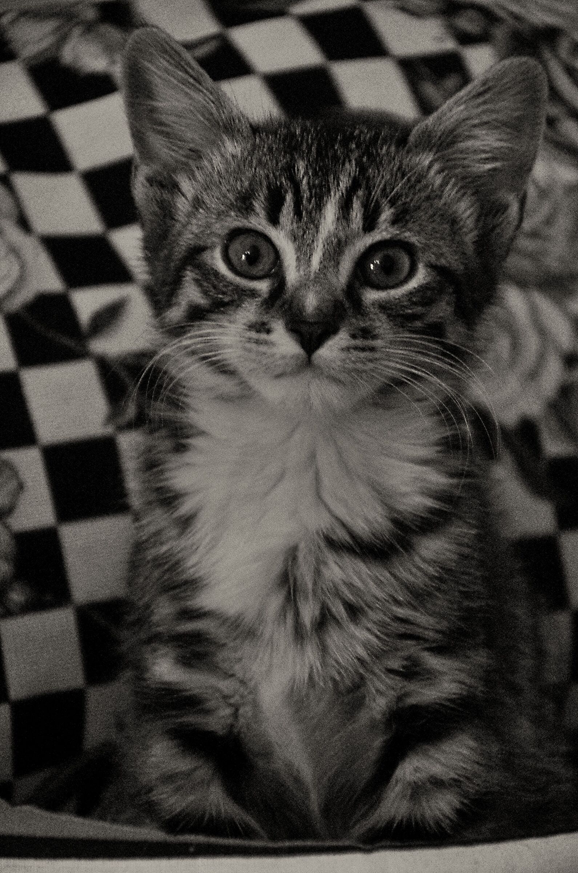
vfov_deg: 8.6
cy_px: 436
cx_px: 289
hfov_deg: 5.7
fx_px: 5805
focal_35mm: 240
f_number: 6.7
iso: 6400
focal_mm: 160
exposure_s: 1/90
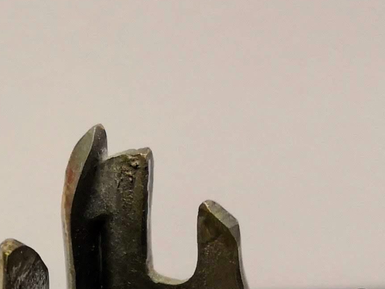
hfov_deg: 15.9
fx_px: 1379
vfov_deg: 11.1
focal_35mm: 124
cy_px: 522
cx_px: 186
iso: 80
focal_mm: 3.95
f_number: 1.6
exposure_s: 1/100
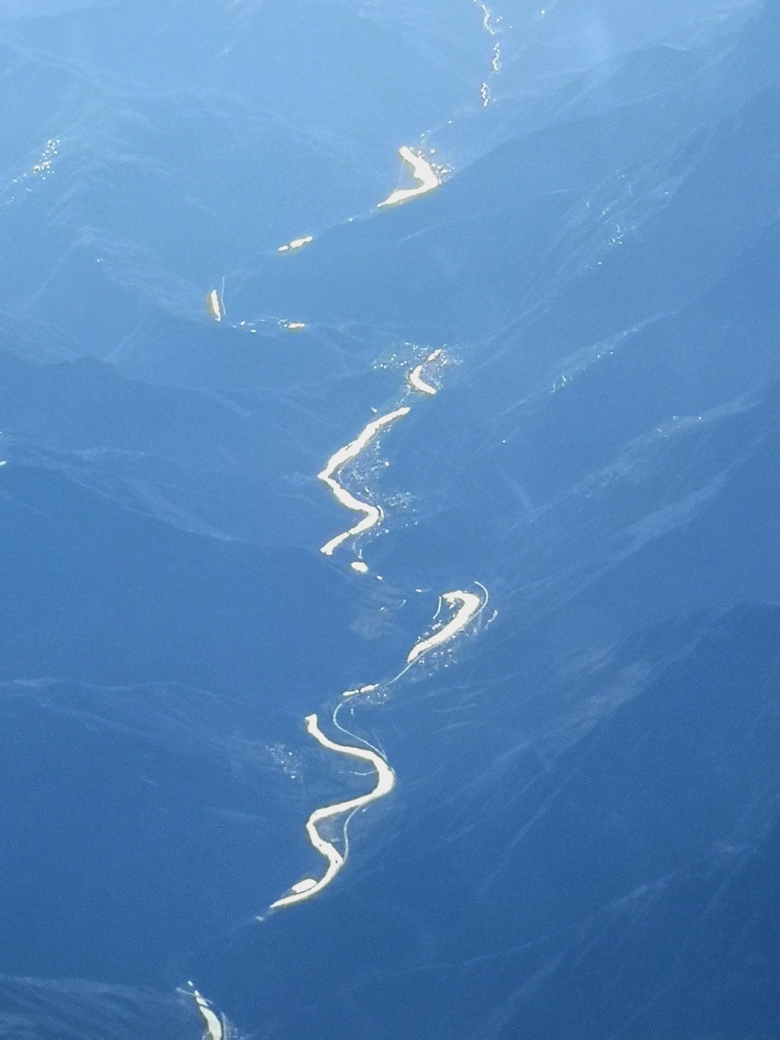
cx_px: 388
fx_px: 3334
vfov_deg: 17.7
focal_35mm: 111
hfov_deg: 13.3
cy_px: 522
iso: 50
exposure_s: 1/2183
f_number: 1.8
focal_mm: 3.95
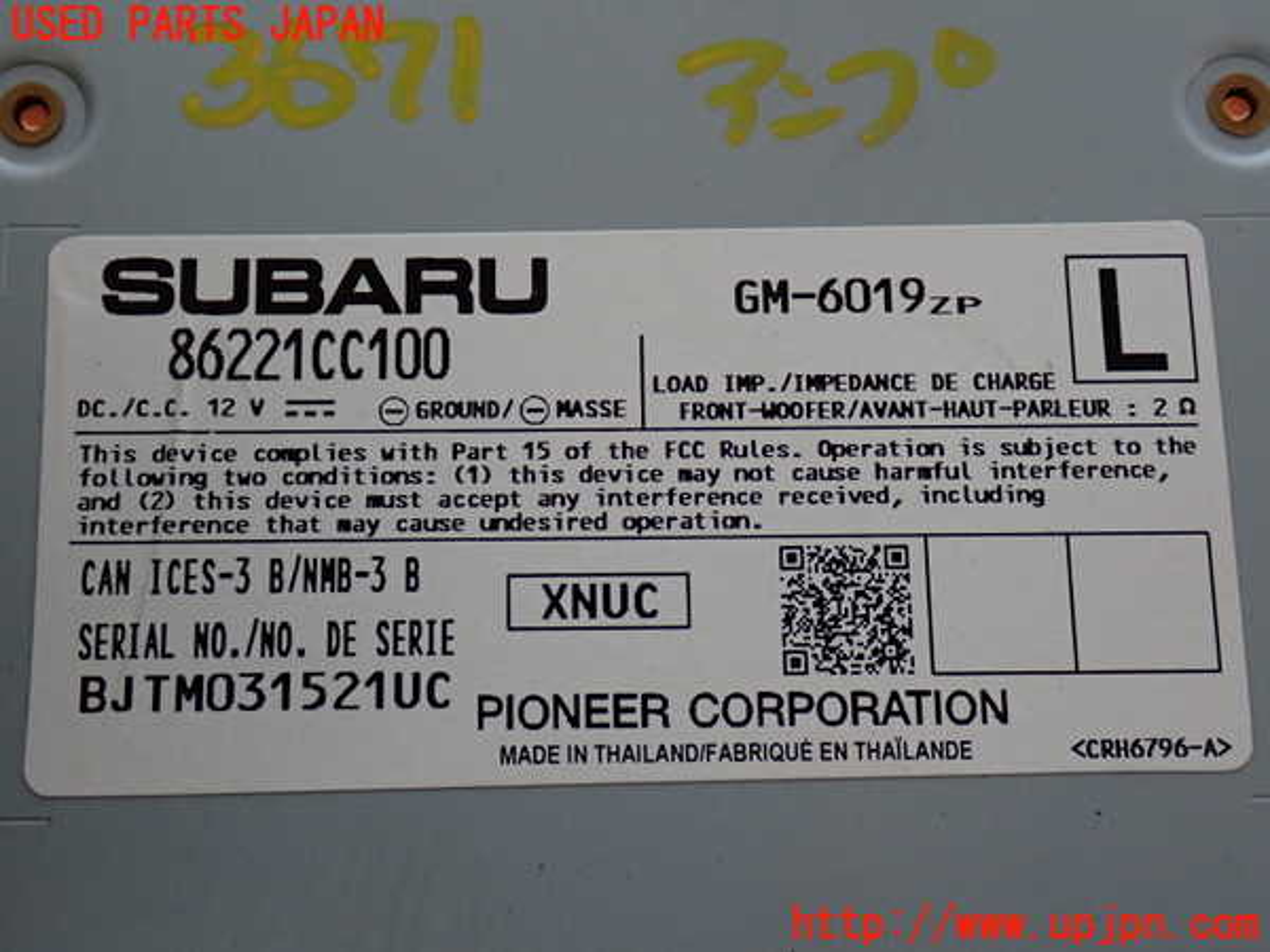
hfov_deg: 42.9
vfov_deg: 32.9
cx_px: 635
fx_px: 1614
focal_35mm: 44
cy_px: 476
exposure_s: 1/40
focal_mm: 7.84
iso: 250
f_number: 2.9
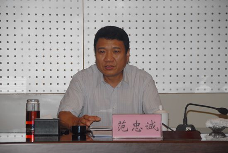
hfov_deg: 14.4
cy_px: 76
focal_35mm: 142
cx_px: 114
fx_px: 904
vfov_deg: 9.7
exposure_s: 1/40
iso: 200
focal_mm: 95
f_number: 5.3
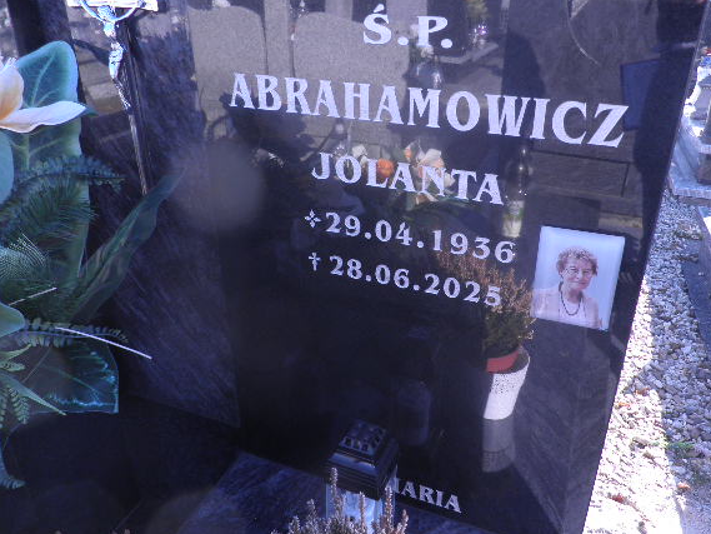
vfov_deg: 51.3
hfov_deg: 65.1
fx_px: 555
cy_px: 238
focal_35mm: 27
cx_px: 399
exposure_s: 1/125
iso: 64
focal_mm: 4.3
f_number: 3.3
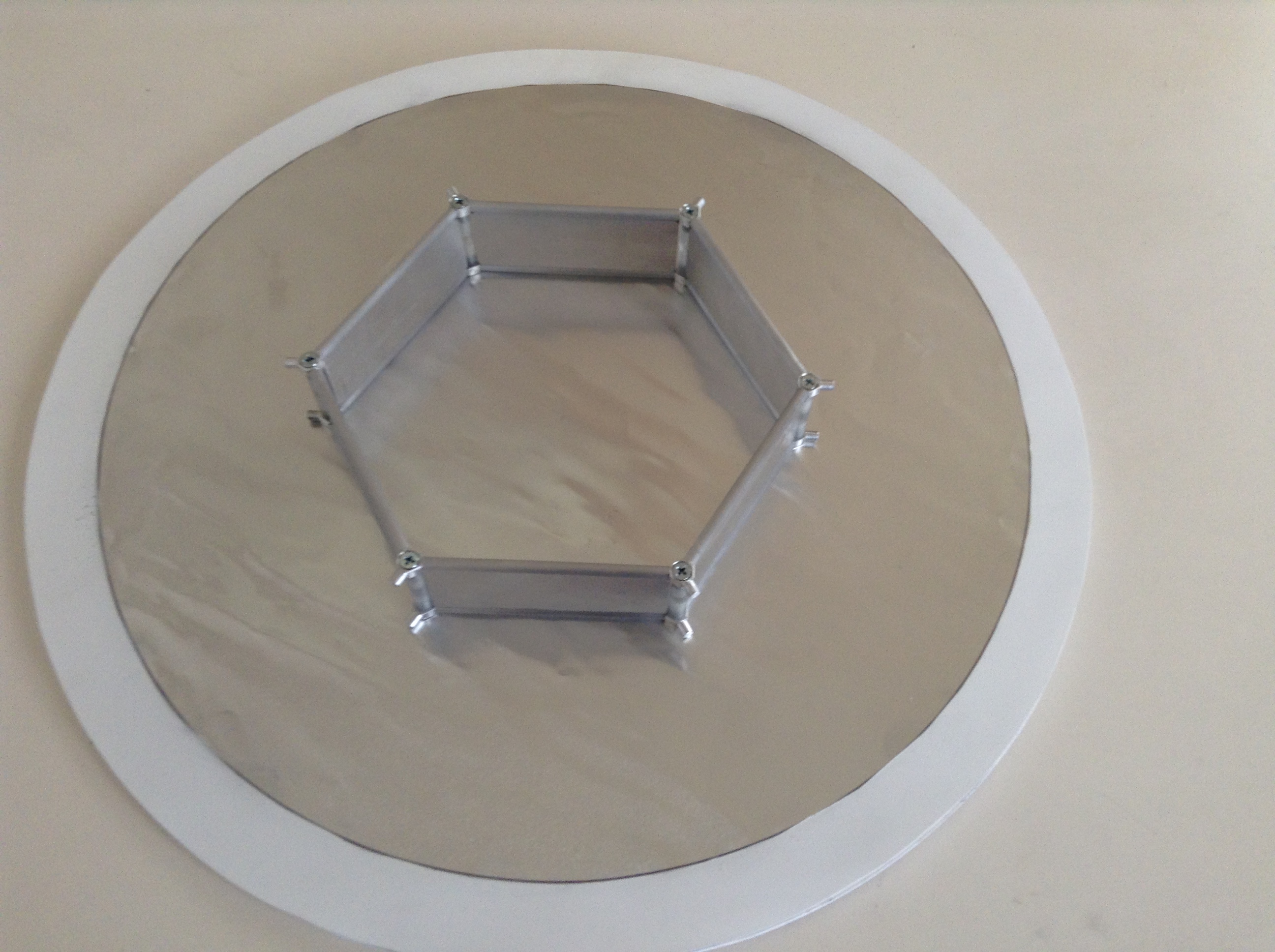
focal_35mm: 33
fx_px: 1214
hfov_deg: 55.4
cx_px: 638
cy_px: 476
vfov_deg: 42.8
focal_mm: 3.3
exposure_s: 1/24
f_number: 2.4
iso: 50
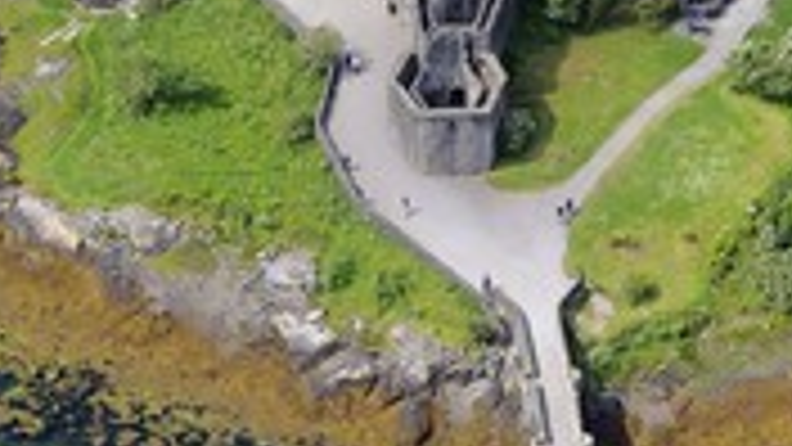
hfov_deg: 10.0
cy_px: 0
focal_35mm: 215
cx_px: 684
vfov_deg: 5.6
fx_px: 4515
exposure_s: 1/800
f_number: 6.3
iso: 400
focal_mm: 86
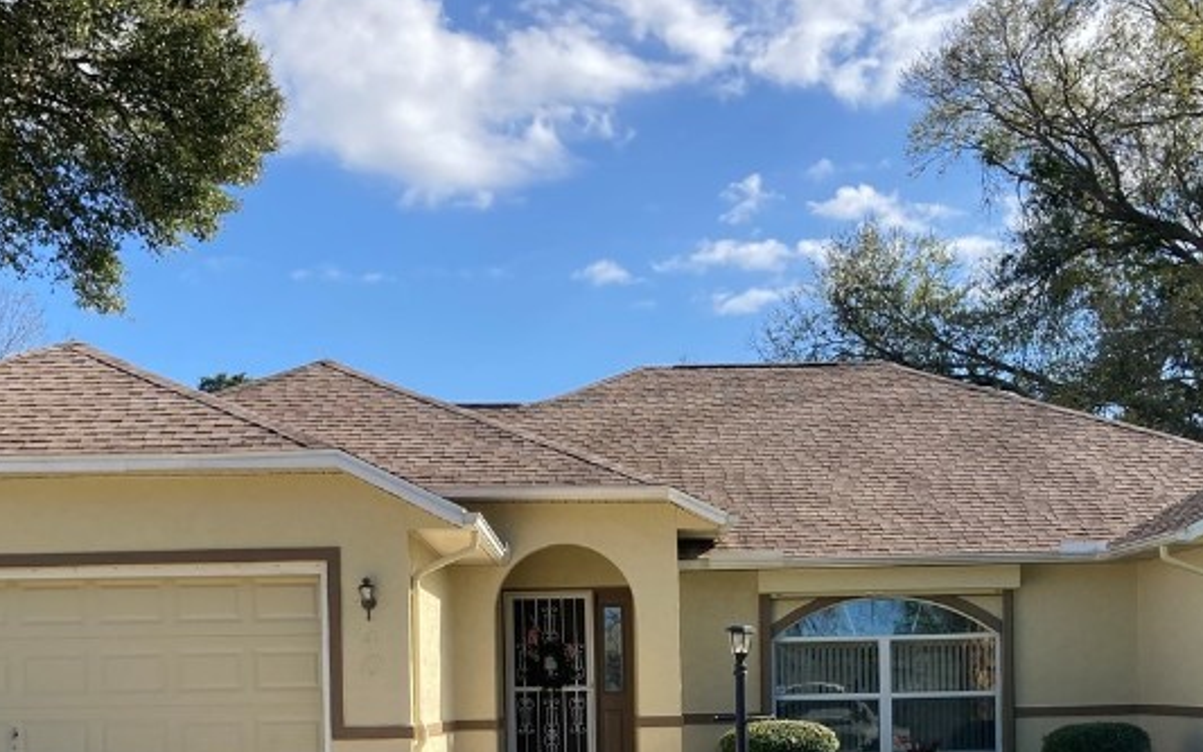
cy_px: 738
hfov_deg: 35.7
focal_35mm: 57
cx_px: 641
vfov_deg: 22.0
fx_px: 1869
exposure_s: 1/1372
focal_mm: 3.99
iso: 20
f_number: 1.8
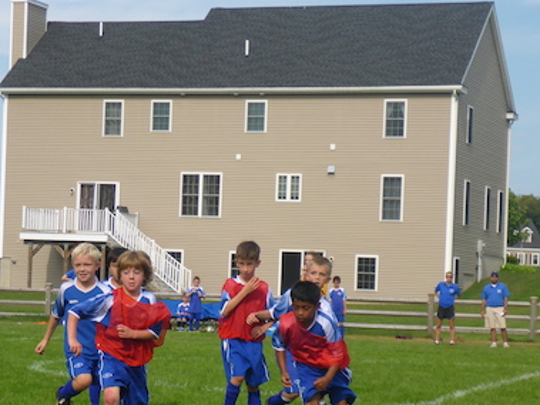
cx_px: 242
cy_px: 274
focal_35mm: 121
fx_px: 1887
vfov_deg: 12.2
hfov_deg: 16.3
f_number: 5.6
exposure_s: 1/500
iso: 160
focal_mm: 15.3
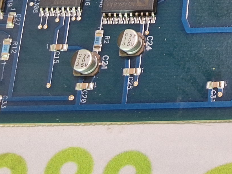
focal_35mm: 111
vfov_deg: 12.5
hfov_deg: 16.0
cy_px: -109
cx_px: 367
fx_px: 744
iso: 32
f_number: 1.9
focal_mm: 2.91
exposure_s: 1/137
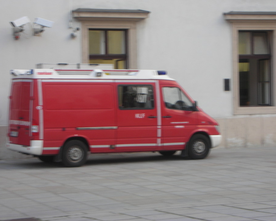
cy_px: 104
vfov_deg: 13.3
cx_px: 138
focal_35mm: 116
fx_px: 948
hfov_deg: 16.6
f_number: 5.4
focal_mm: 17.4
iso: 50
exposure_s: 1/8.4
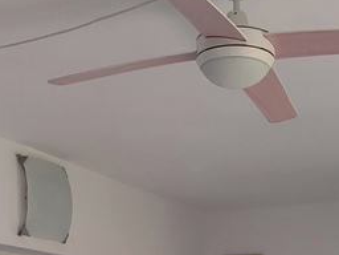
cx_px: 163
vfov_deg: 16.0
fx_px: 783
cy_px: 437
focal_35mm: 80
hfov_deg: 24.4
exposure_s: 1/190
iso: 50
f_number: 2.2
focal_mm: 1.65
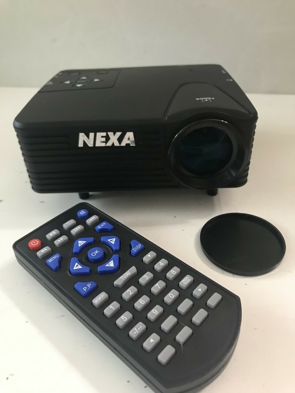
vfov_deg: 63.4
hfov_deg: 49.8
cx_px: 148
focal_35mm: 28
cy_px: 196
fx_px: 318
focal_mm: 3.99
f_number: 1.8
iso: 100
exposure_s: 1/13
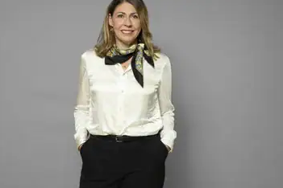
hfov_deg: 35.0
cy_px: 93
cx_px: 128
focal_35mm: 57
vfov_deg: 23.8
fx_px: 448
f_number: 4
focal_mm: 50
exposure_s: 1/200
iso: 160
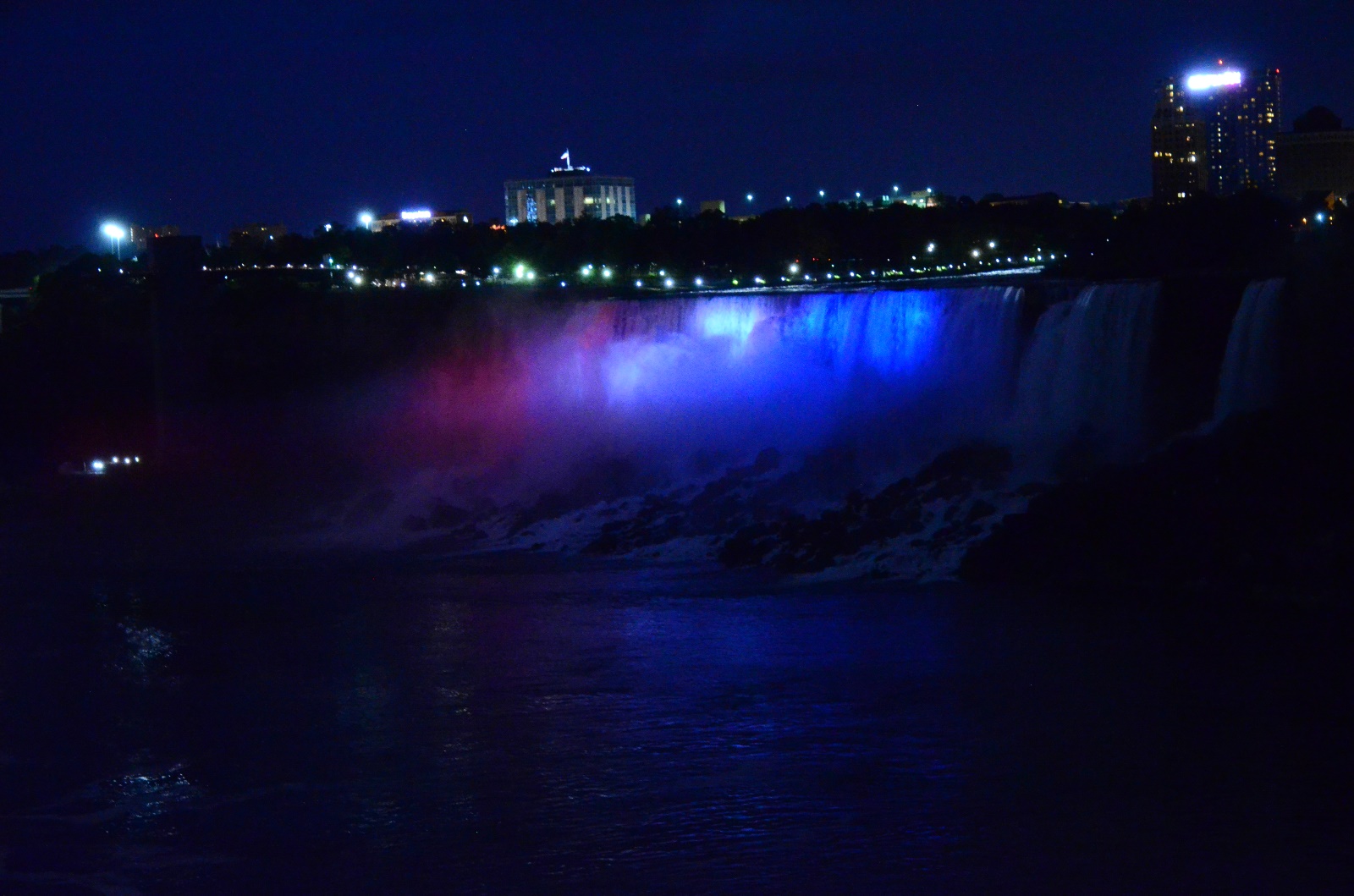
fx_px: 2702
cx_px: 677
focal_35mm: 72
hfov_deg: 28.1
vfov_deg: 18.8
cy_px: 448
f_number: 5
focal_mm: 48
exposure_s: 1/10
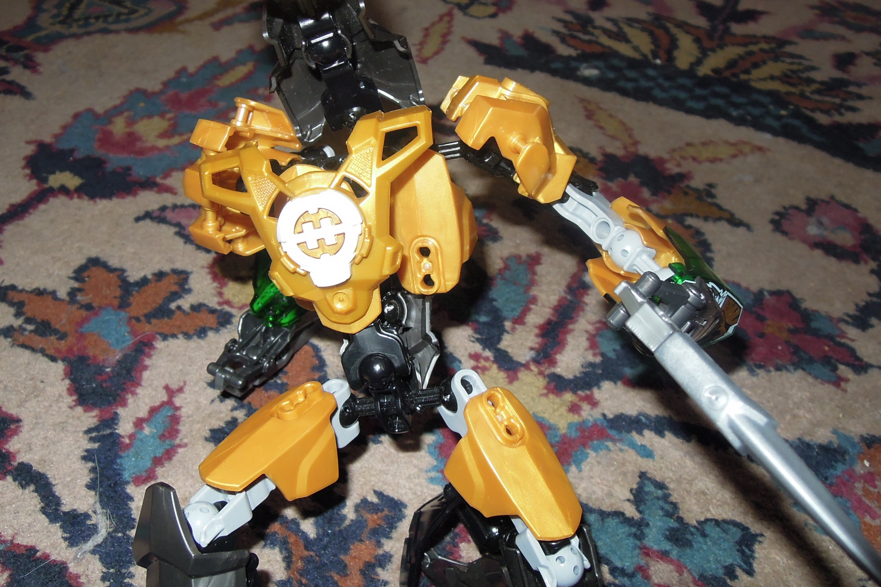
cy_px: 195
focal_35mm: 33
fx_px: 808
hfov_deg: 57.1
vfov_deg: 39.5
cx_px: 398
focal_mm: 4.3
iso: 160
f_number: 2.8
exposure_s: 1/30
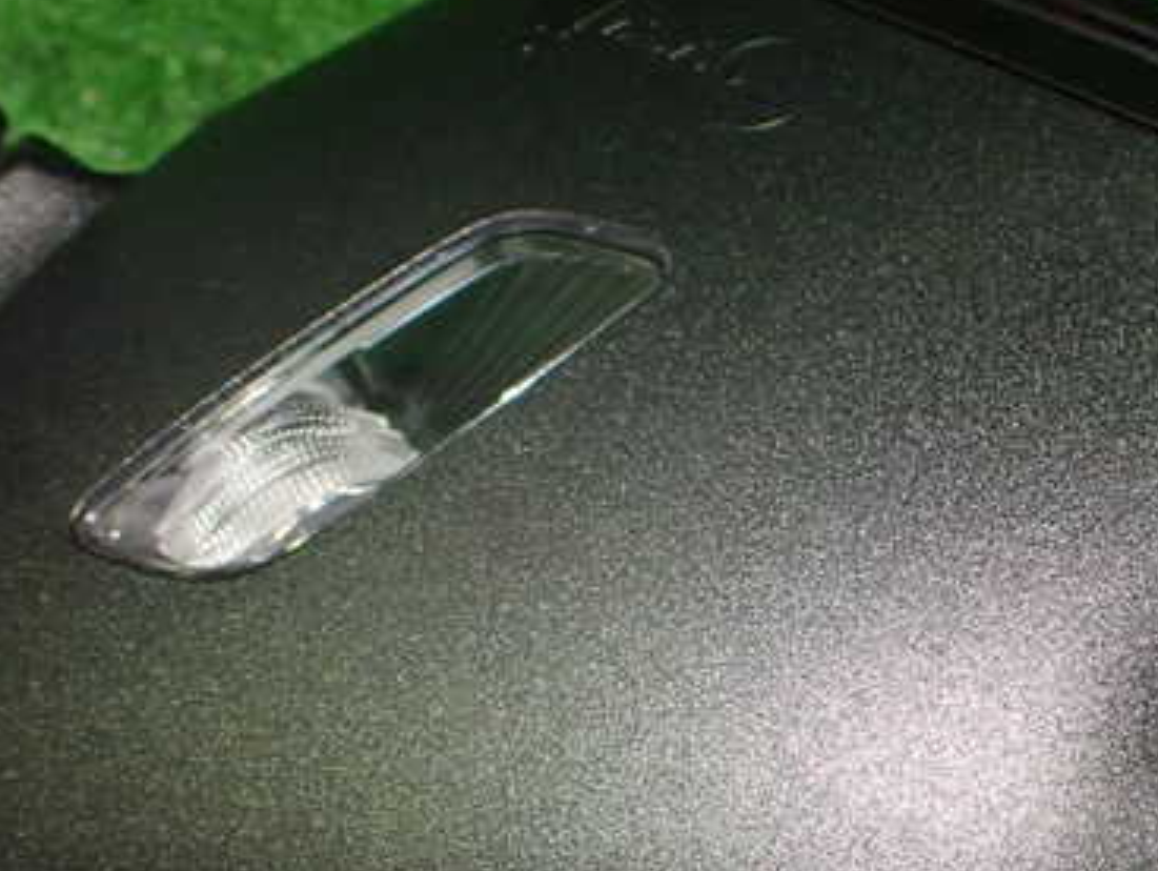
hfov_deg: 37.9
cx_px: 865
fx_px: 1641
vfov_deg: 29.4
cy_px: 609
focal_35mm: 49
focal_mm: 5.4
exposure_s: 1/60
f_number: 2.3
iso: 800
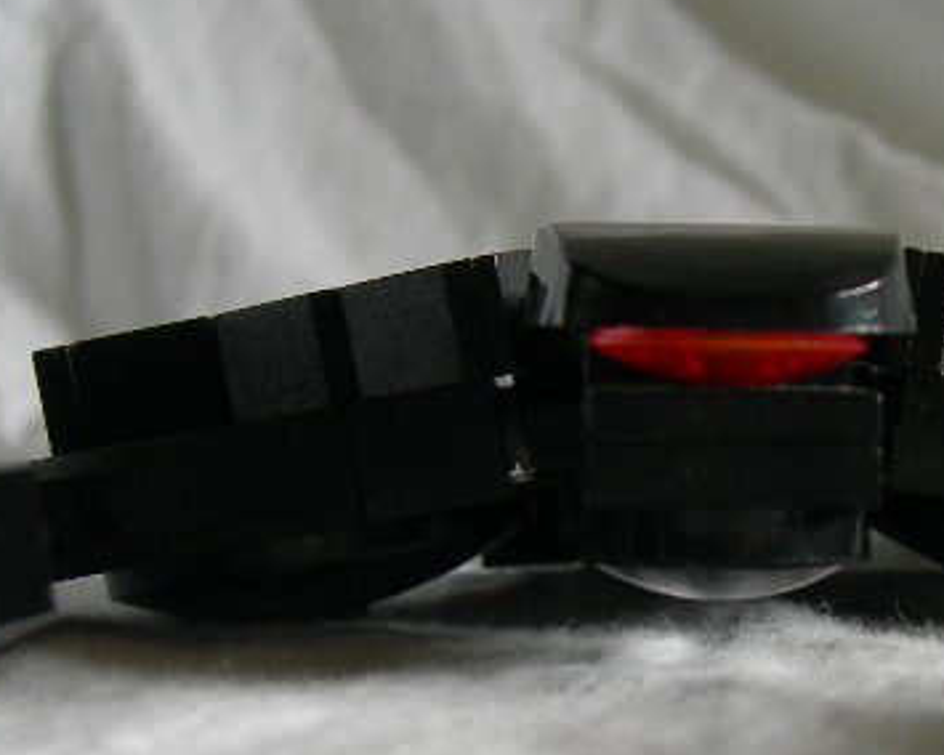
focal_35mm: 107
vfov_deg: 14.2
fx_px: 2989
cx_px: 729
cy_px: 702
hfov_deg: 17.8
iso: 50
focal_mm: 7.8
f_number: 2.8
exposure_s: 1/69.5
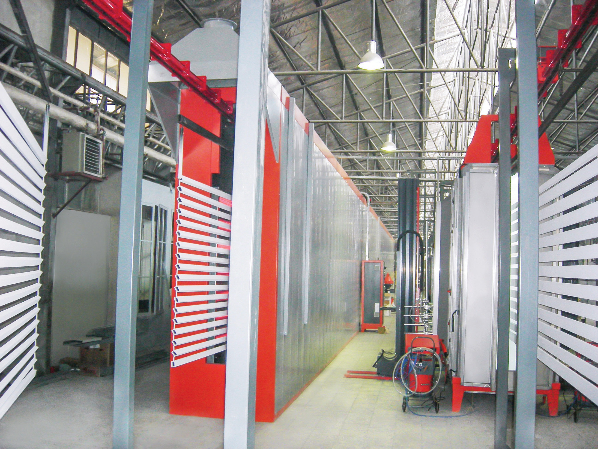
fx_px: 622
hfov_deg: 51.4
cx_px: 299
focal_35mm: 36
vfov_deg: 39.7
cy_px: 224
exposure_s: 1/60
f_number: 2.7
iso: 178
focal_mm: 7.5
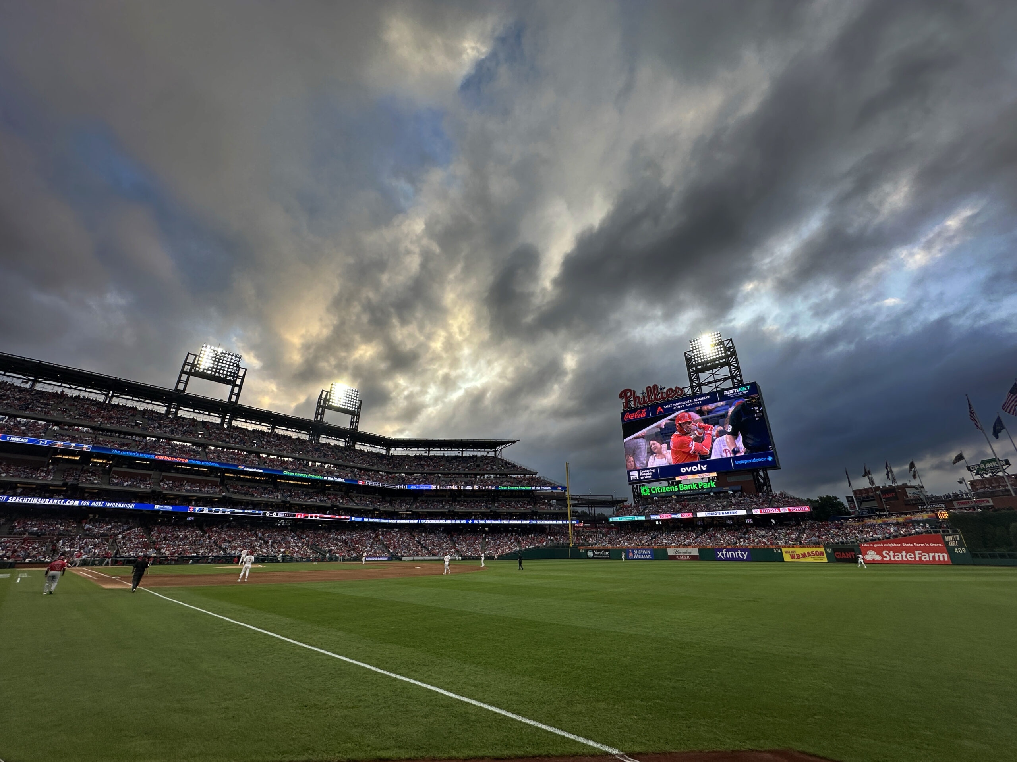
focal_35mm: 14
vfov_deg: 85.7
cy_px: 381
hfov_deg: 102.1
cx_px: 508
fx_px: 411
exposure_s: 1/673
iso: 40
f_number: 2.2
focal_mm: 2.22
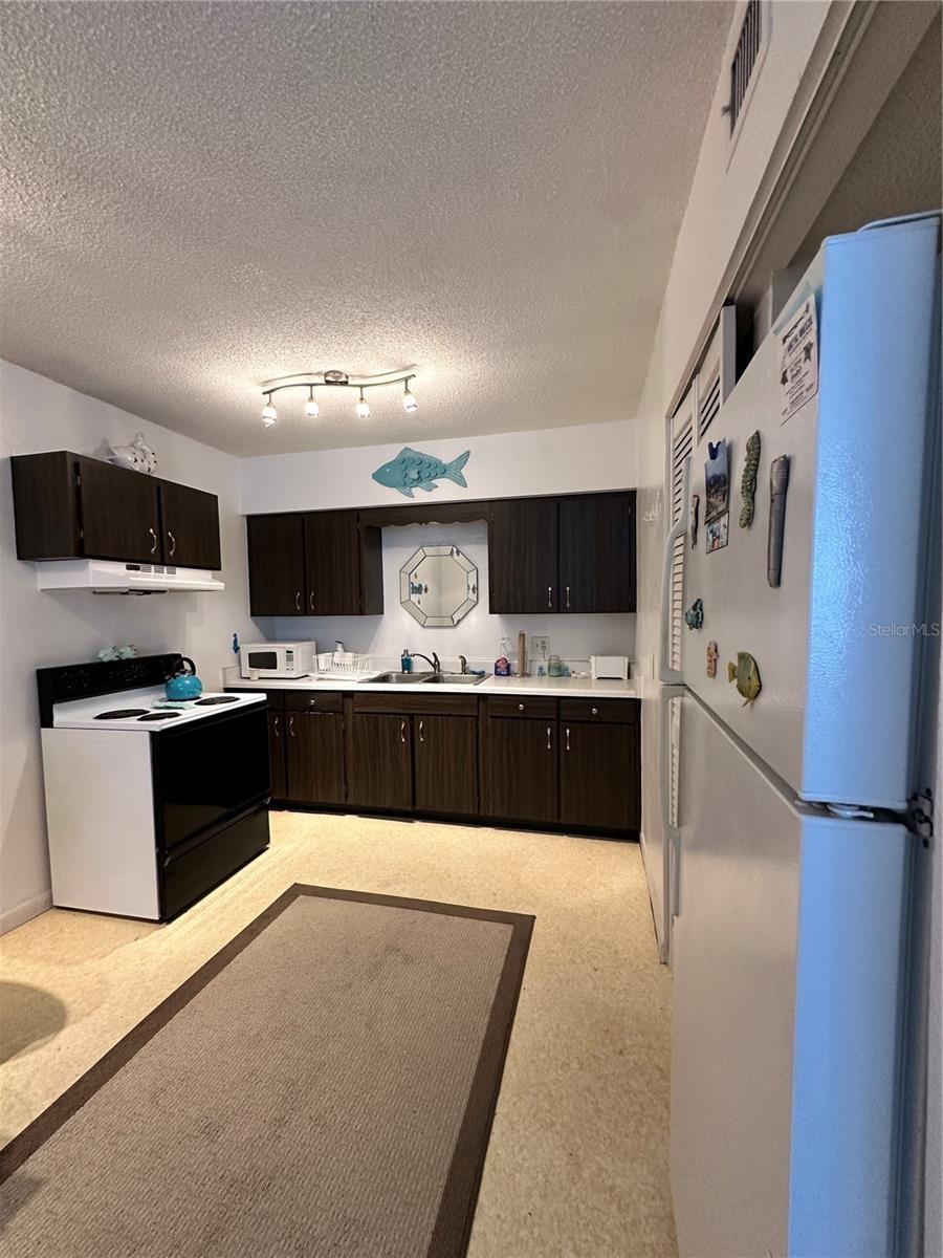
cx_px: 472
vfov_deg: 102.1
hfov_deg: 85.7
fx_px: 509
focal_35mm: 14
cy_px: 629
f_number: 2.2
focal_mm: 2.22
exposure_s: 1/60
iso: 250
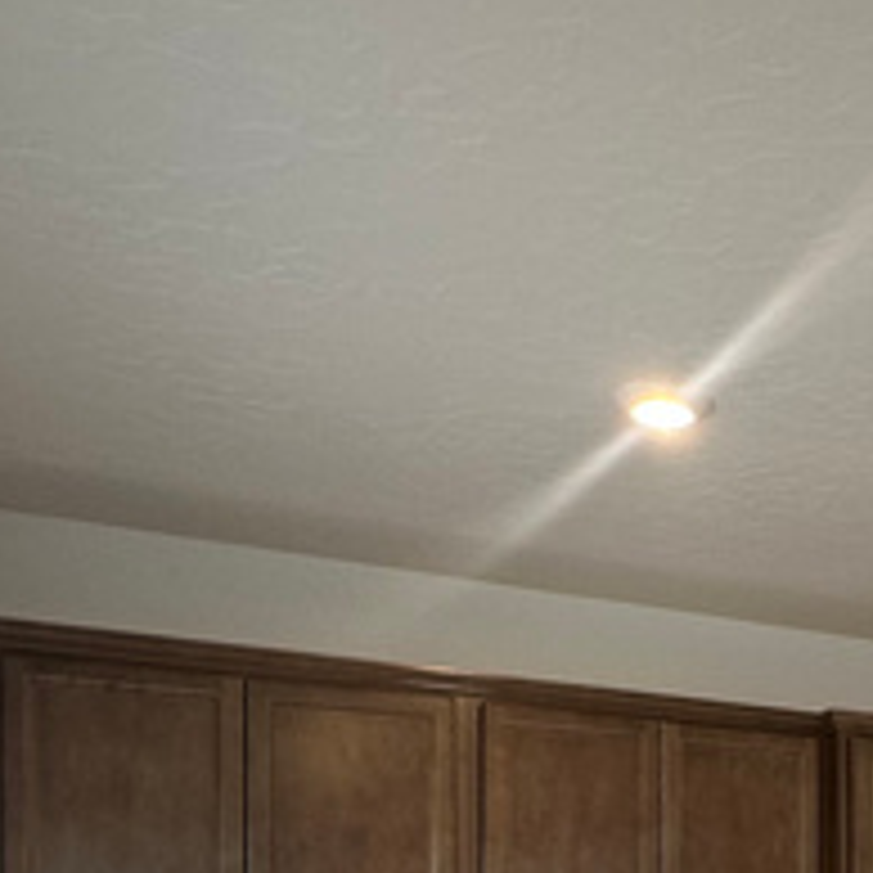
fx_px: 1398
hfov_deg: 31.0
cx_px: 954
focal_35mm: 49
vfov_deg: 30.5
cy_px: 990
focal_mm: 2.22
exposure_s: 1/120
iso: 160
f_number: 2.2
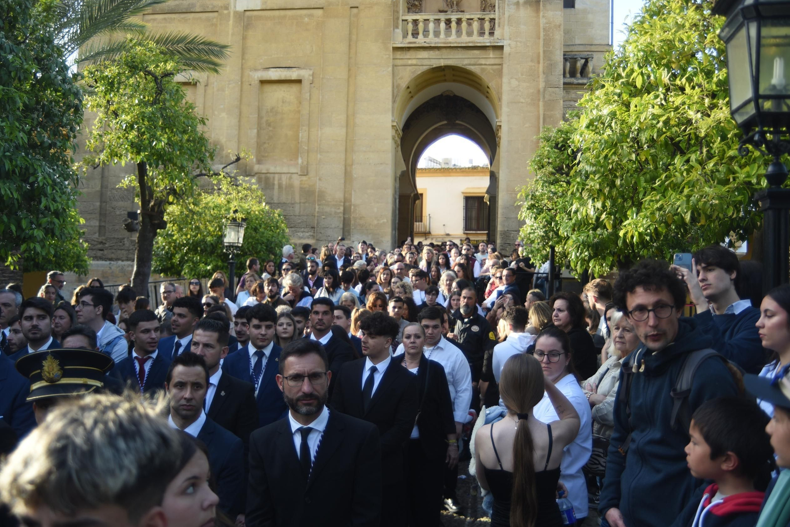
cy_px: 264
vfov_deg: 40.0
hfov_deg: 57.2
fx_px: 724
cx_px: 397
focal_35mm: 33
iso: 100
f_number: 3.5
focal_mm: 32
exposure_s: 1/160
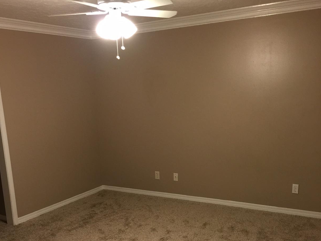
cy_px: 176
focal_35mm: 39
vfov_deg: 36.1
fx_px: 362
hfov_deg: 47.9
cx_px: 160
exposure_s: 1/10
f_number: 2.2
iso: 100
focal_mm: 4.15
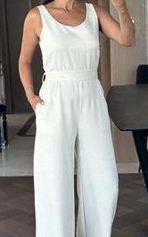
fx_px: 627
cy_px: 133
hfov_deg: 13.5
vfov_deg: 21.4
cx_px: 74
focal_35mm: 97
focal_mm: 6.86
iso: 160
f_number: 1.78
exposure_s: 1/60
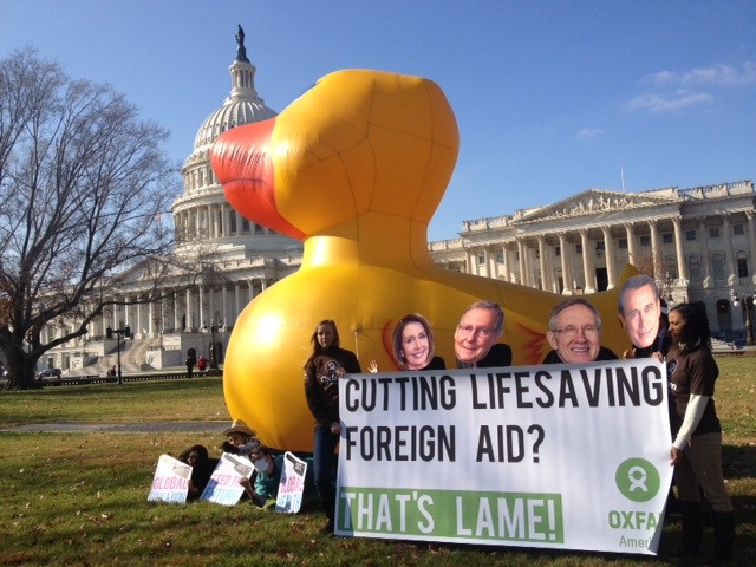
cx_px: 378
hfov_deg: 52.6
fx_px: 764
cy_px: 284
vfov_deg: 40.7
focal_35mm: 35
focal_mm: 4.28
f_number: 2.4
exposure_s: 1/1453
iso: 64
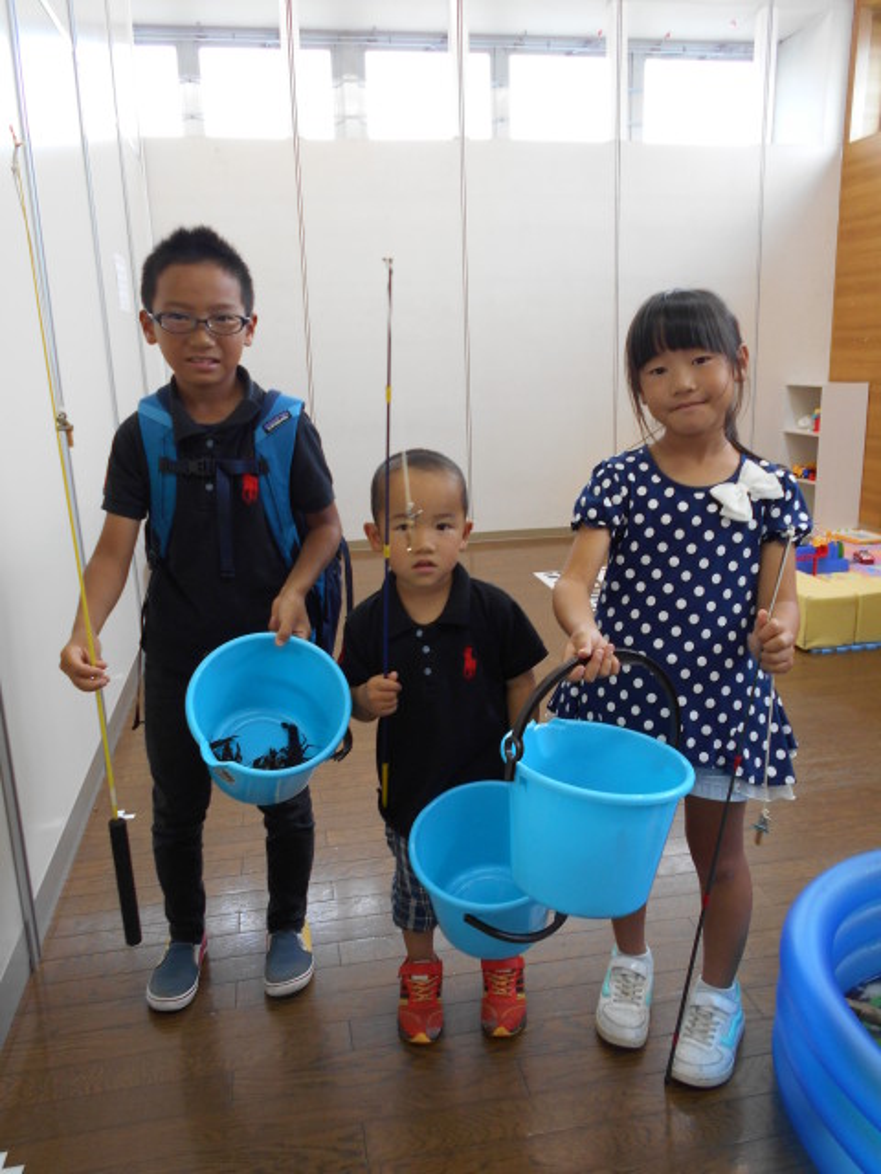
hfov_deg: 53.1
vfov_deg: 67.3
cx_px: 440
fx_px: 882
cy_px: 587
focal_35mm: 26
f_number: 3.2
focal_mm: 4.6
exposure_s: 1/30
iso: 125
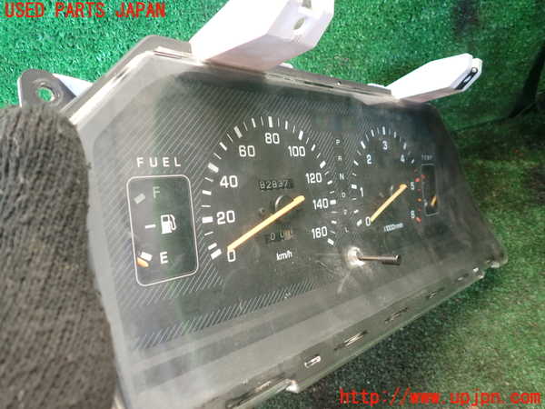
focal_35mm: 25
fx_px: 394
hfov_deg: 69.4
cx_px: 272
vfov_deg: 54.9
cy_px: 204
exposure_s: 1/40
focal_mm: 4.5
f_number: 2
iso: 200
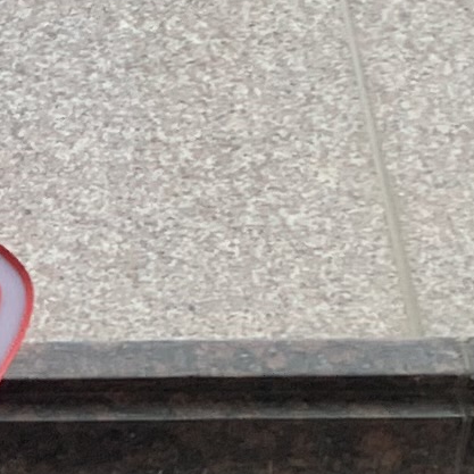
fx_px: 3439
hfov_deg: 7.1
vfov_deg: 7.8
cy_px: 614
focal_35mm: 222
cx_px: -928
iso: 32
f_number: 1.8
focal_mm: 4.25
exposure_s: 1/121
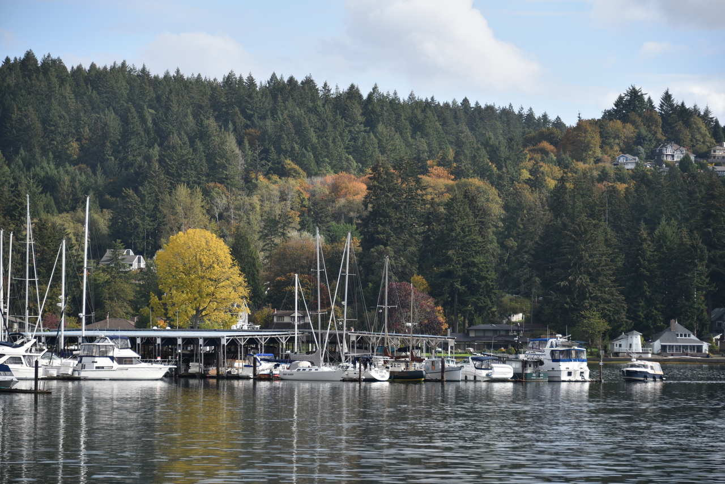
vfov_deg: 9.5
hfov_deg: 14.2
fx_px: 2921
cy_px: 242
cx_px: 362
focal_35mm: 145
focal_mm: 145
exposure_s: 1/320
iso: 100
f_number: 5.6
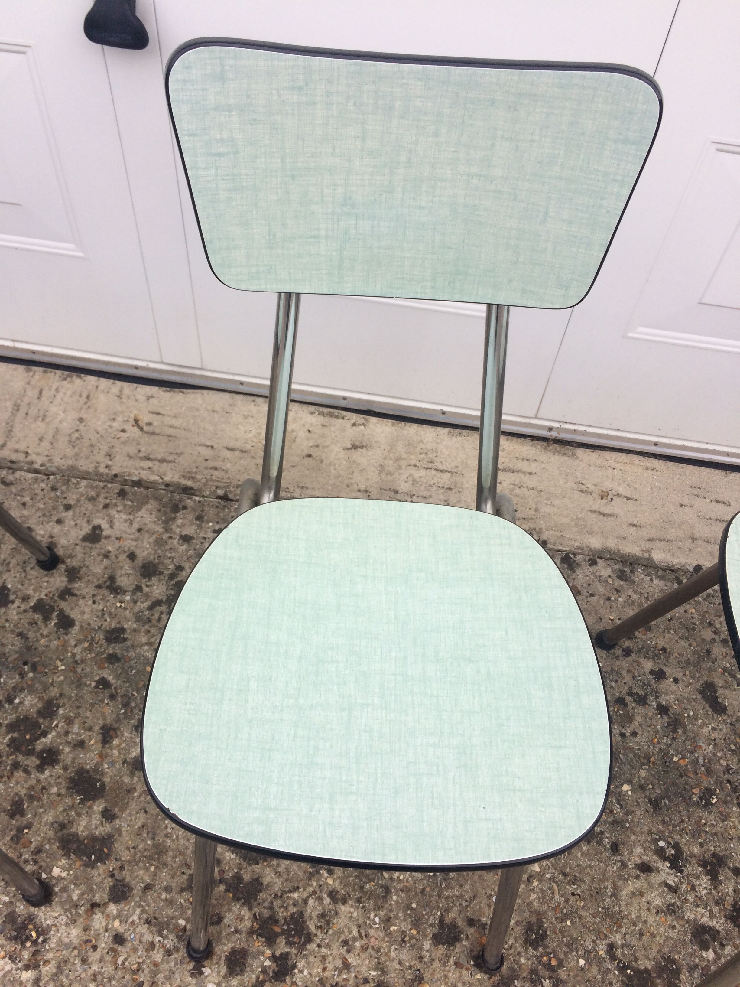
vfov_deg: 61.7
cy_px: 494
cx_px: 370
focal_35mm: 29
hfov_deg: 48.2
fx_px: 827
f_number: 2.2
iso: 32
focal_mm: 4.15
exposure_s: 1/547
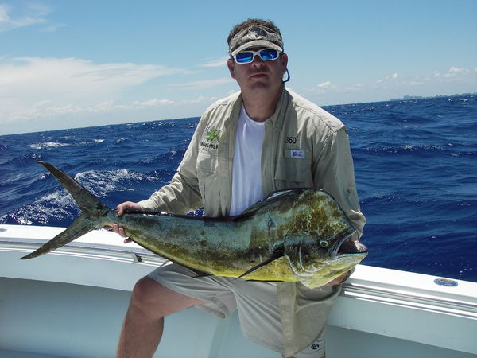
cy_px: 179
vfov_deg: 37.7
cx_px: 238
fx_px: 524
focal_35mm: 38
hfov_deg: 49.0
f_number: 6.6
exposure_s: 1/320
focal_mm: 6.3
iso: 50
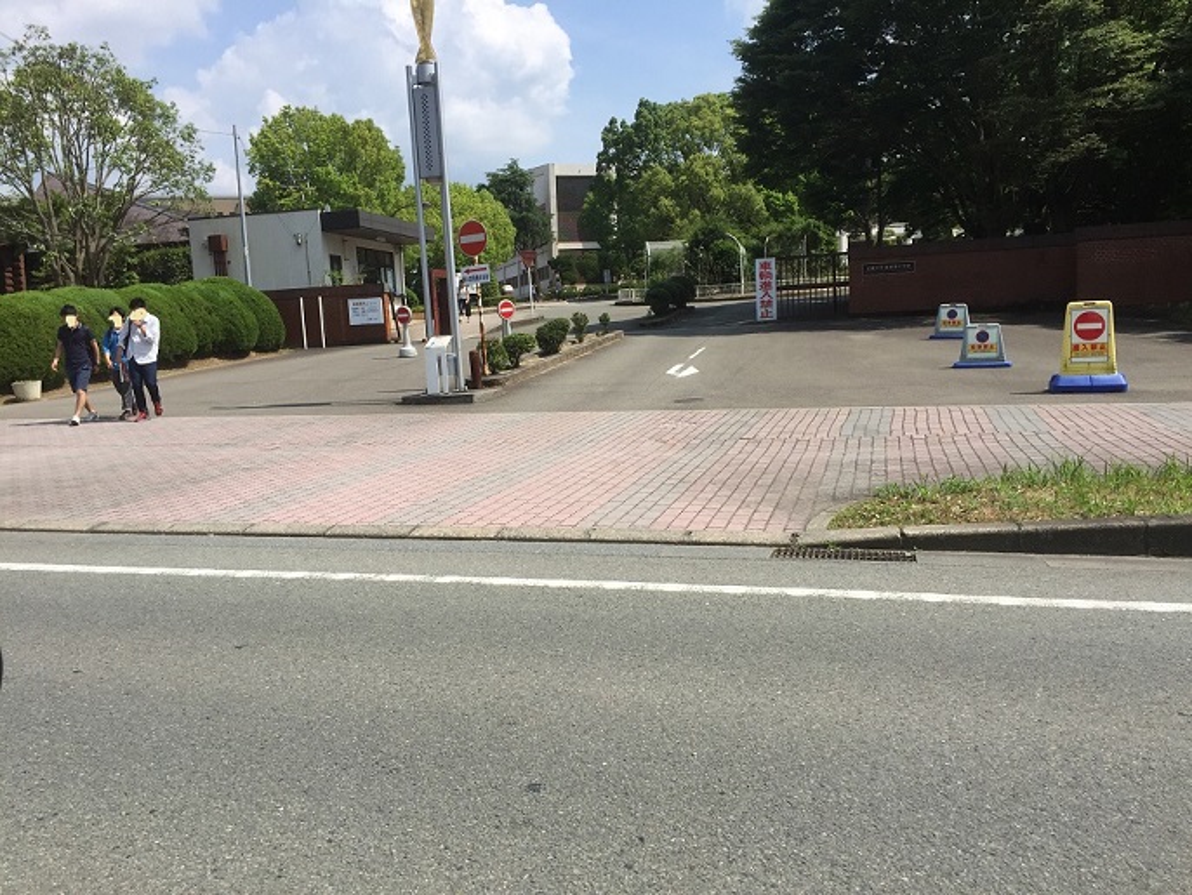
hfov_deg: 61.6
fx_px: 999
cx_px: 596
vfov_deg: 48.3
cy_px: 448
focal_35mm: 29
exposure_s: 1/2639
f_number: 2.2
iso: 32
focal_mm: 4.15
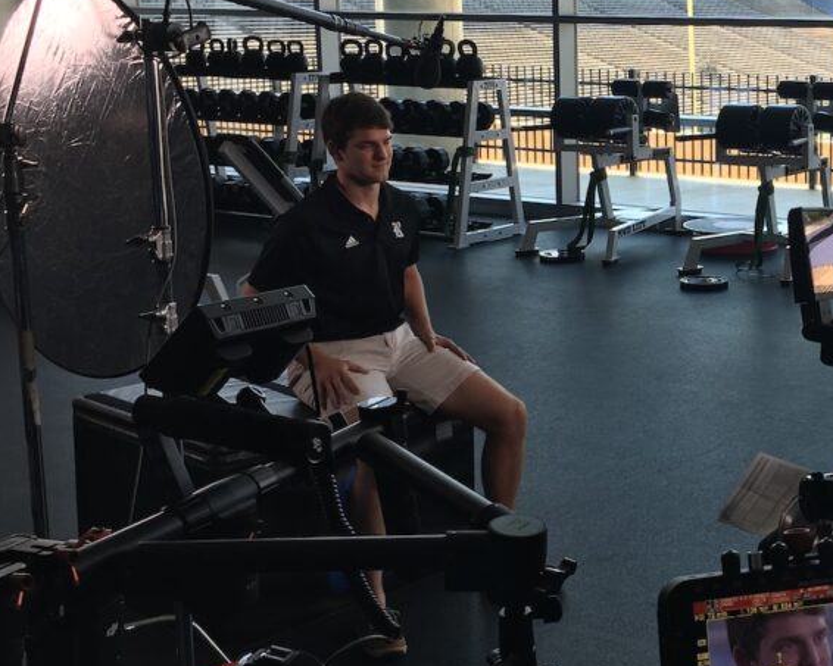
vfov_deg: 25.3
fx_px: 1479
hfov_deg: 30.0
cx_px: 762
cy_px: 263
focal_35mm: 60
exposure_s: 1/120
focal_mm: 4.15
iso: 25
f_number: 2.2
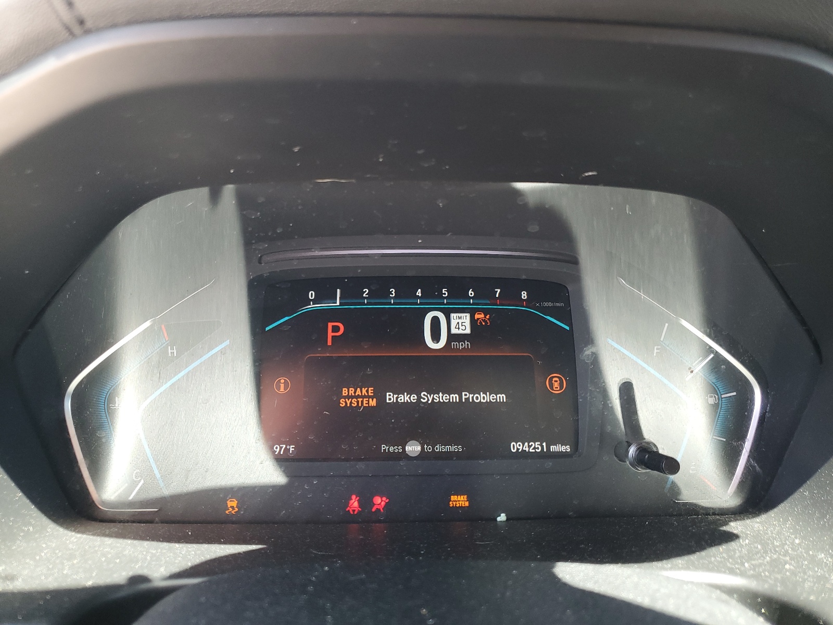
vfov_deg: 53.1
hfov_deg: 67.3
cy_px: 312
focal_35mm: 26
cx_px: 416
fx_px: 626
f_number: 1.5
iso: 84
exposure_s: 1/120
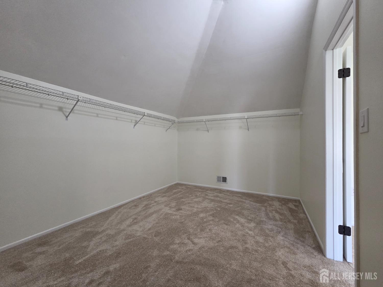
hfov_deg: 106.2
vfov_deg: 89.9
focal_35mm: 13
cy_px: 144
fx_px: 144
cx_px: 192
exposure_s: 1/120
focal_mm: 2.2
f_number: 2.2
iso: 250
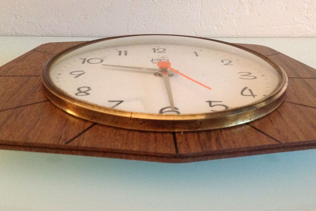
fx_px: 421
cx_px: 161
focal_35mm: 48
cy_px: 92
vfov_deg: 28.1
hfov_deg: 41.1
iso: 400
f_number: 2.4
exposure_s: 1/17
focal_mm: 4.28
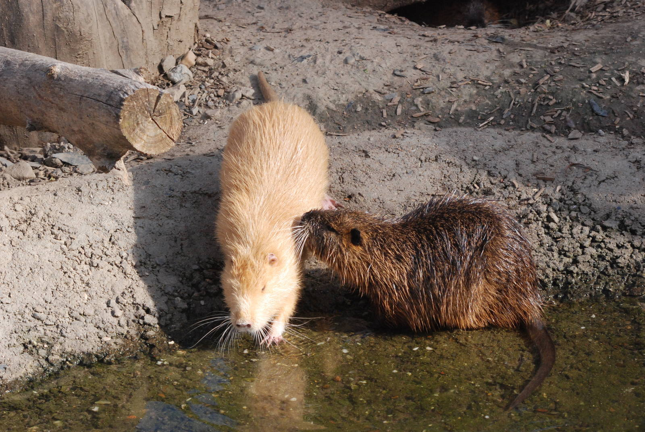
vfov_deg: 10.7
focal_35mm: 129
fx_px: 2314
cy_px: 216
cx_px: 322
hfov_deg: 15.9
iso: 1000
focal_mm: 86
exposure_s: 1/1000
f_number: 8
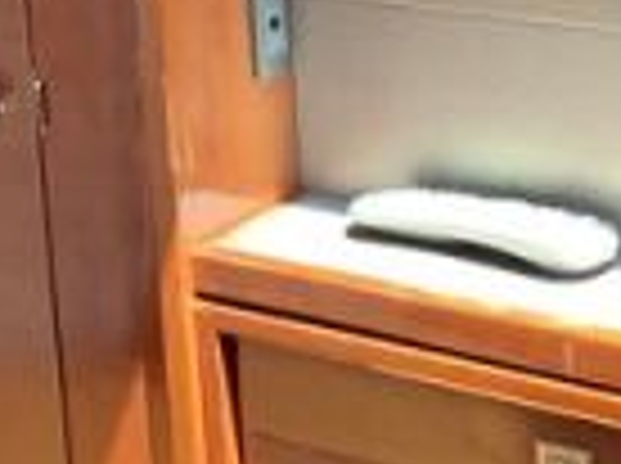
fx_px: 2704
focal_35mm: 151
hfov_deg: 13.0
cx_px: 94
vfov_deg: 9.7
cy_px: 23
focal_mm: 4.25
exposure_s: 1/60
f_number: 1.8
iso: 200
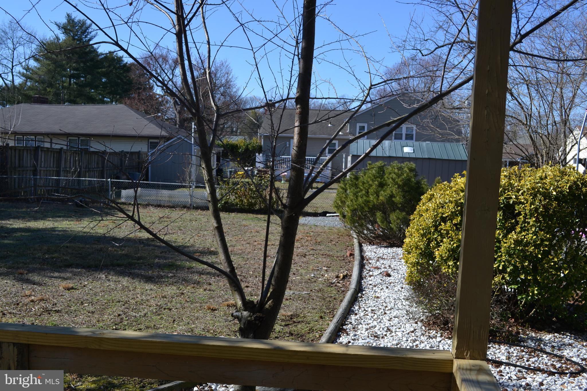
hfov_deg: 53.1
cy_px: 196
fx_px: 587
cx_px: 294
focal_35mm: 36
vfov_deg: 36.9
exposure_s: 1/200
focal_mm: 24
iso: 100
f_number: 7.1
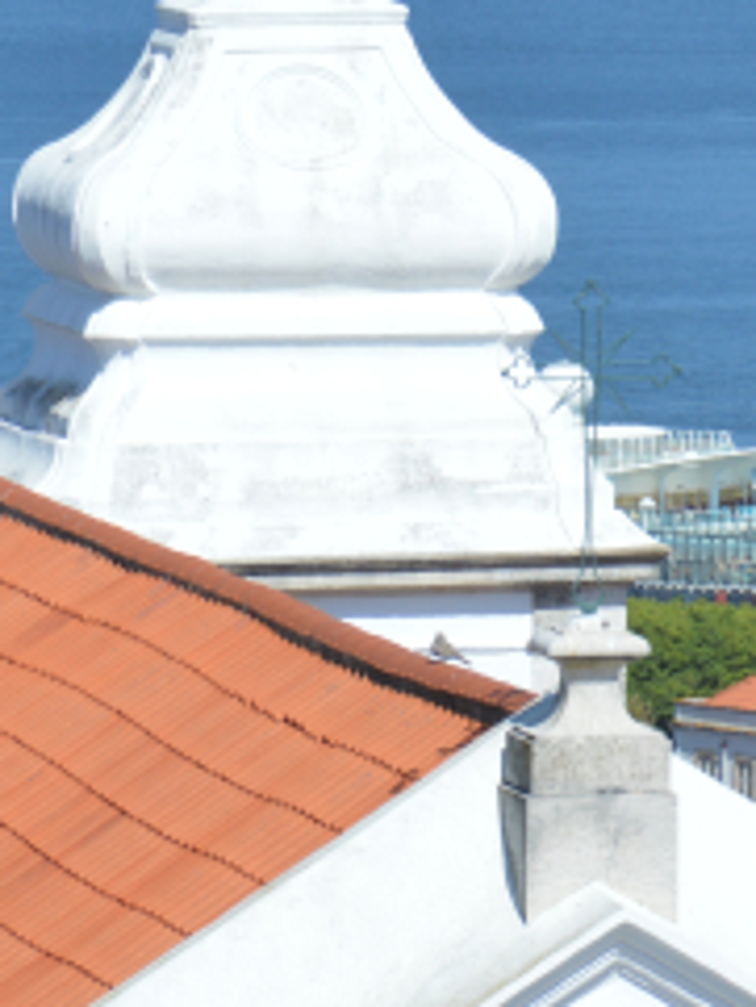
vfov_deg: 3.9
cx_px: 1403
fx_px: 14622
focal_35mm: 503
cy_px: 163
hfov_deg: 2.9
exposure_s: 1/250
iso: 100
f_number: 8
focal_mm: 105
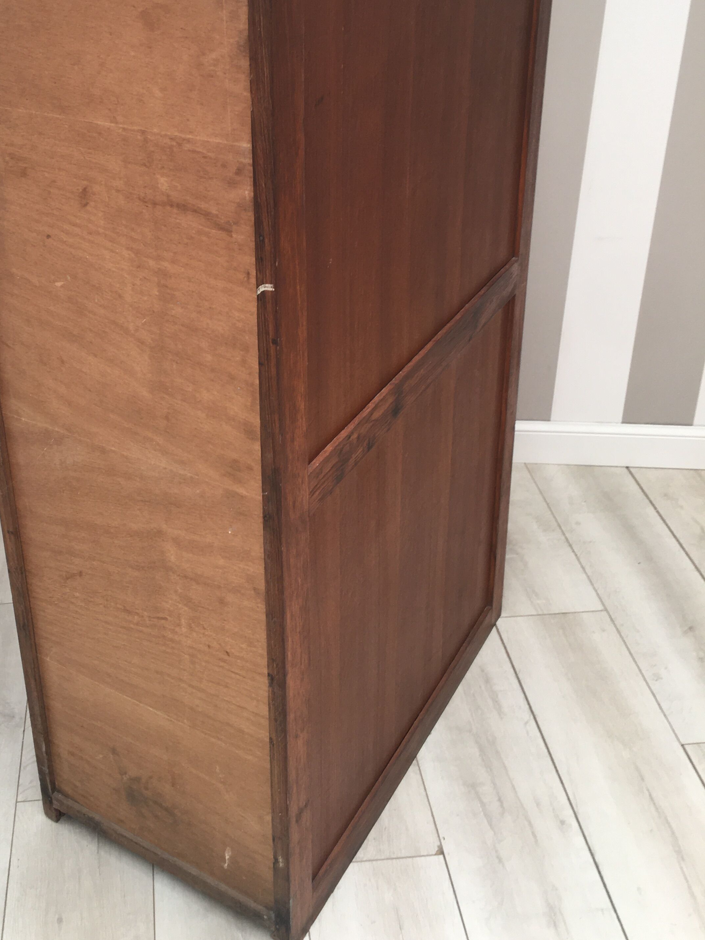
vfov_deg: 45.2
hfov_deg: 34.6
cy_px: 327
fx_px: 1113
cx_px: 208
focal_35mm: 41
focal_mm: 4.15
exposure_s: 1/100
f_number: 2.2
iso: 32
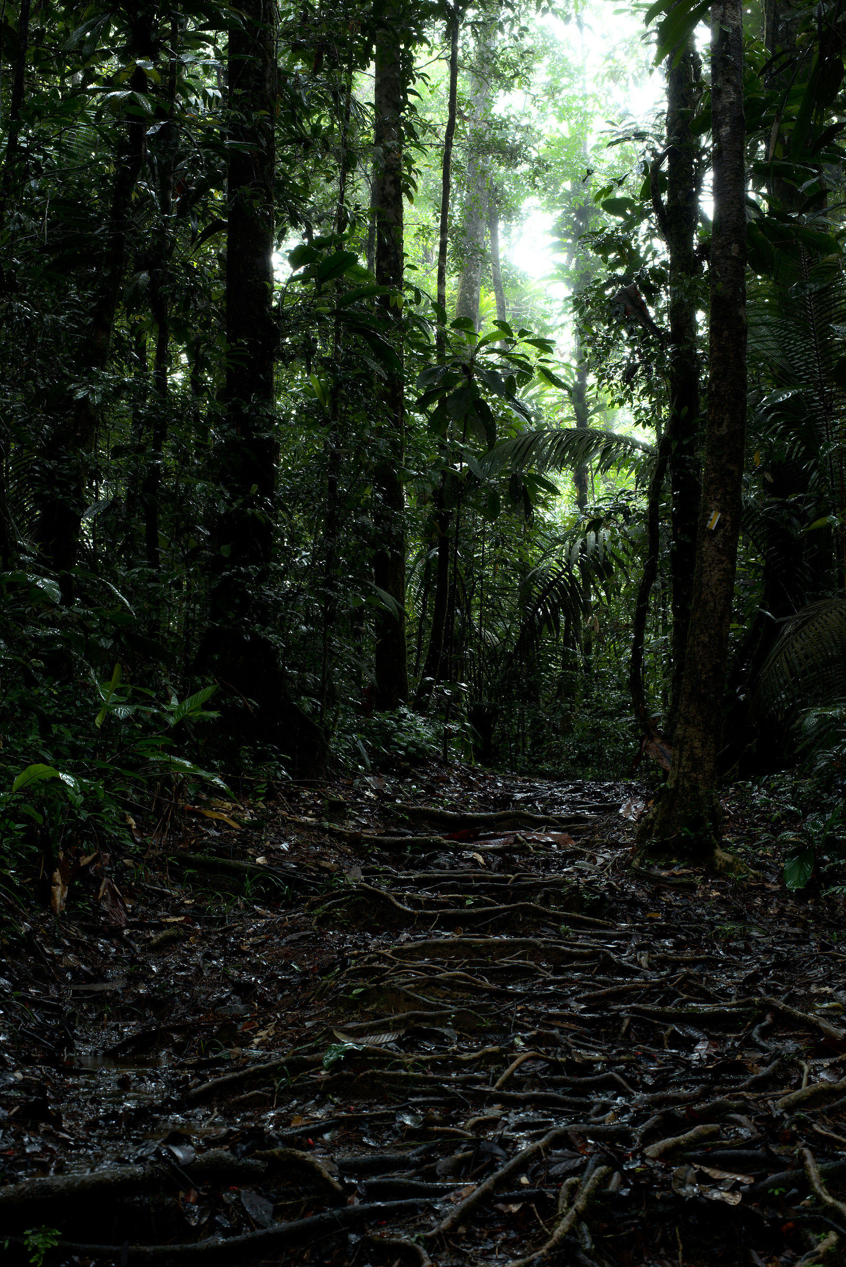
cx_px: 423
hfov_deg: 27.0
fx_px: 1761
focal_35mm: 50
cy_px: 634
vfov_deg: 39.6
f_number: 11
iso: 400
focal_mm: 50
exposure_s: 1/8
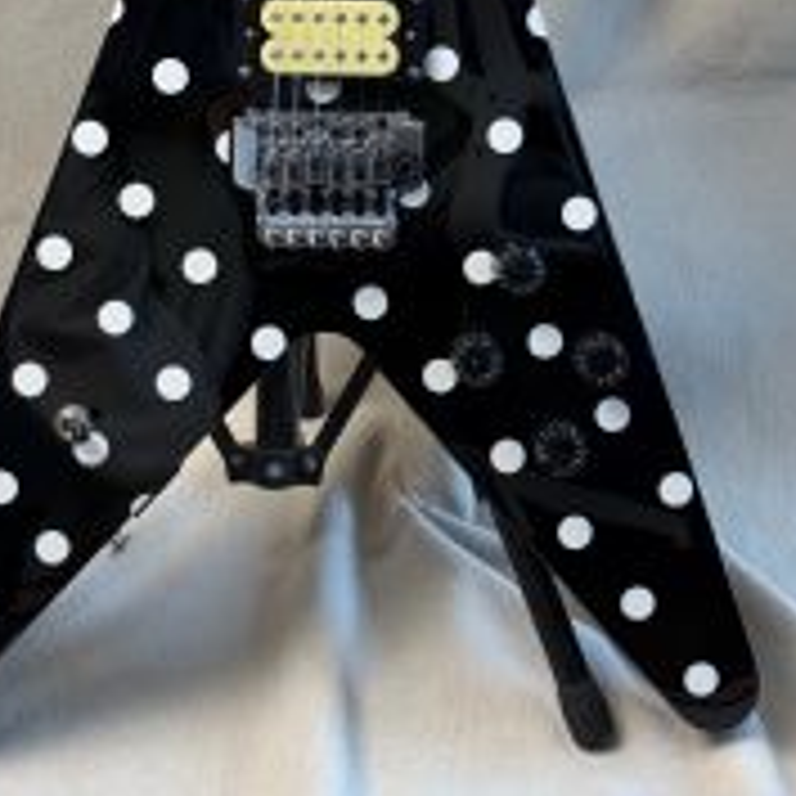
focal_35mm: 52
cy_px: 121
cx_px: 337
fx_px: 1353
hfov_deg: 32.7
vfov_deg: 31.6
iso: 80
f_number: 1.6
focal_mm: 5.96
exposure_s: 1/100
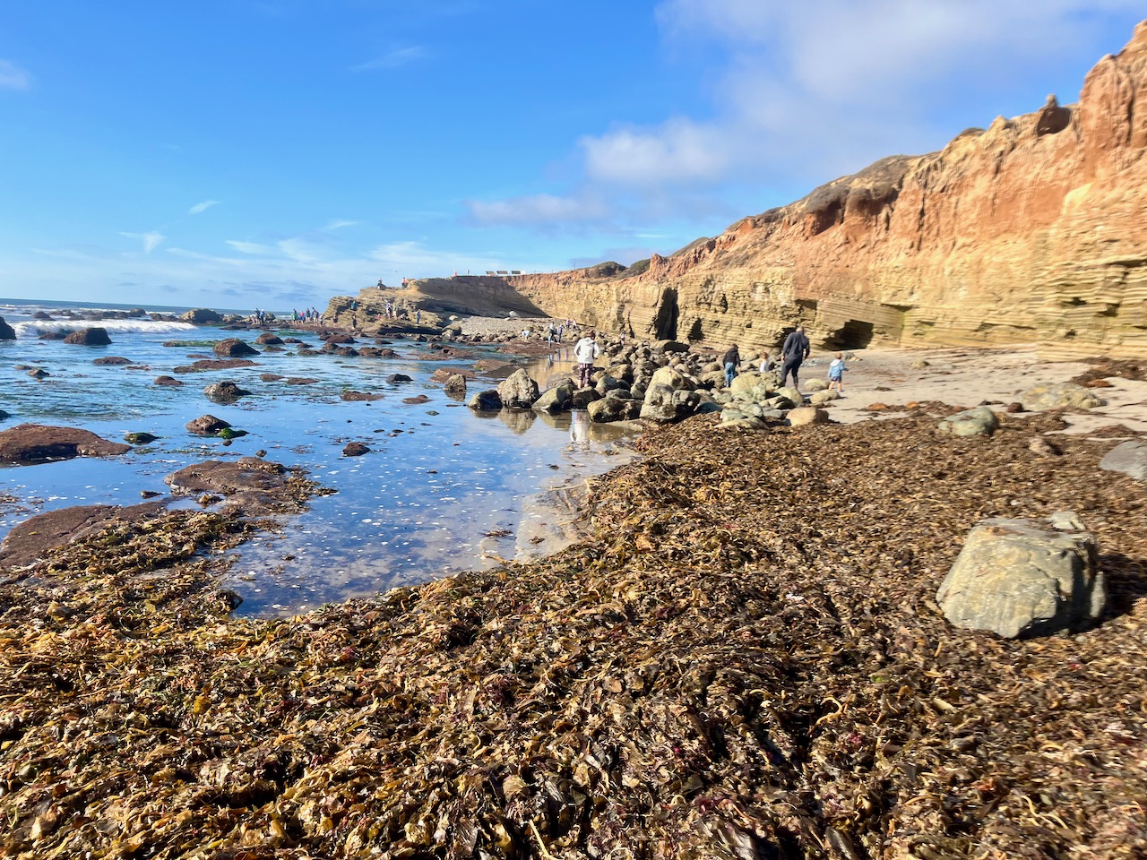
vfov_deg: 53.1
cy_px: 430
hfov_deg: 67.3
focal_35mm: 26
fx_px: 862
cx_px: 574
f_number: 1.6
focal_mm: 5.1
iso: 50
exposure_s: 1/2101
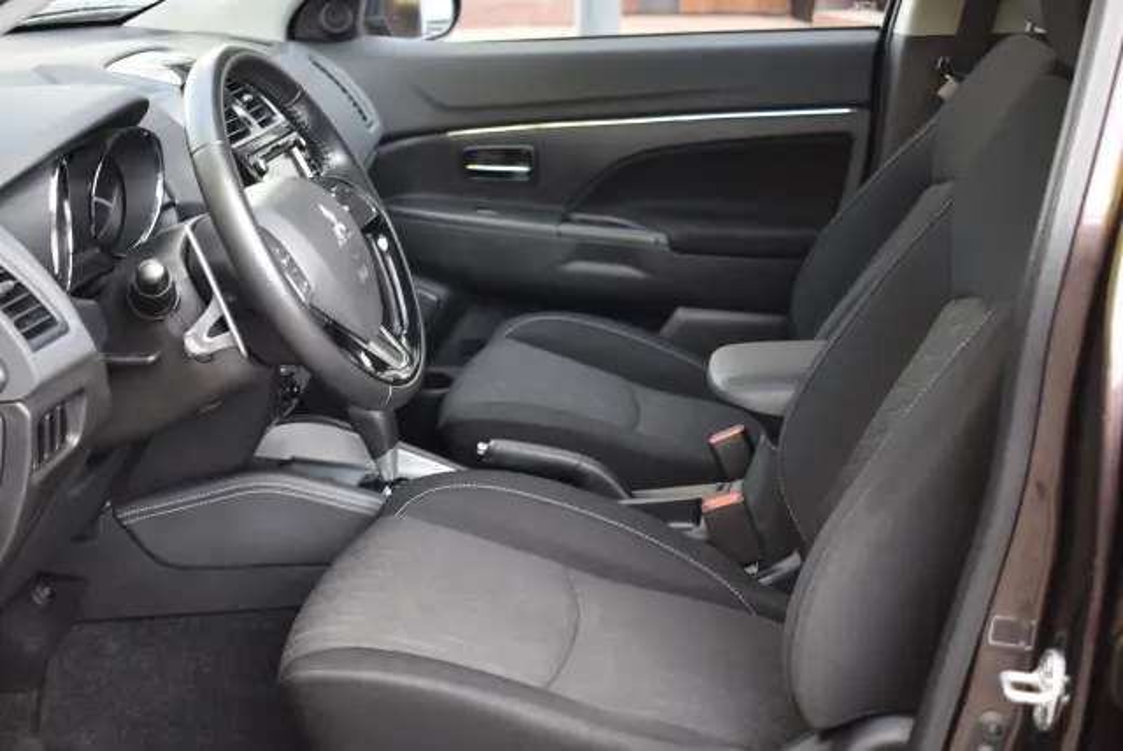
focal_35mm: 57
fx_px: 1780
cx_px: 562
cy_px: 376
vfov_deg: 23.8
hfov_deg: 35.0
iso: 640
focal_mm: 38
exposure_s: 1/60
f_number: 4.8
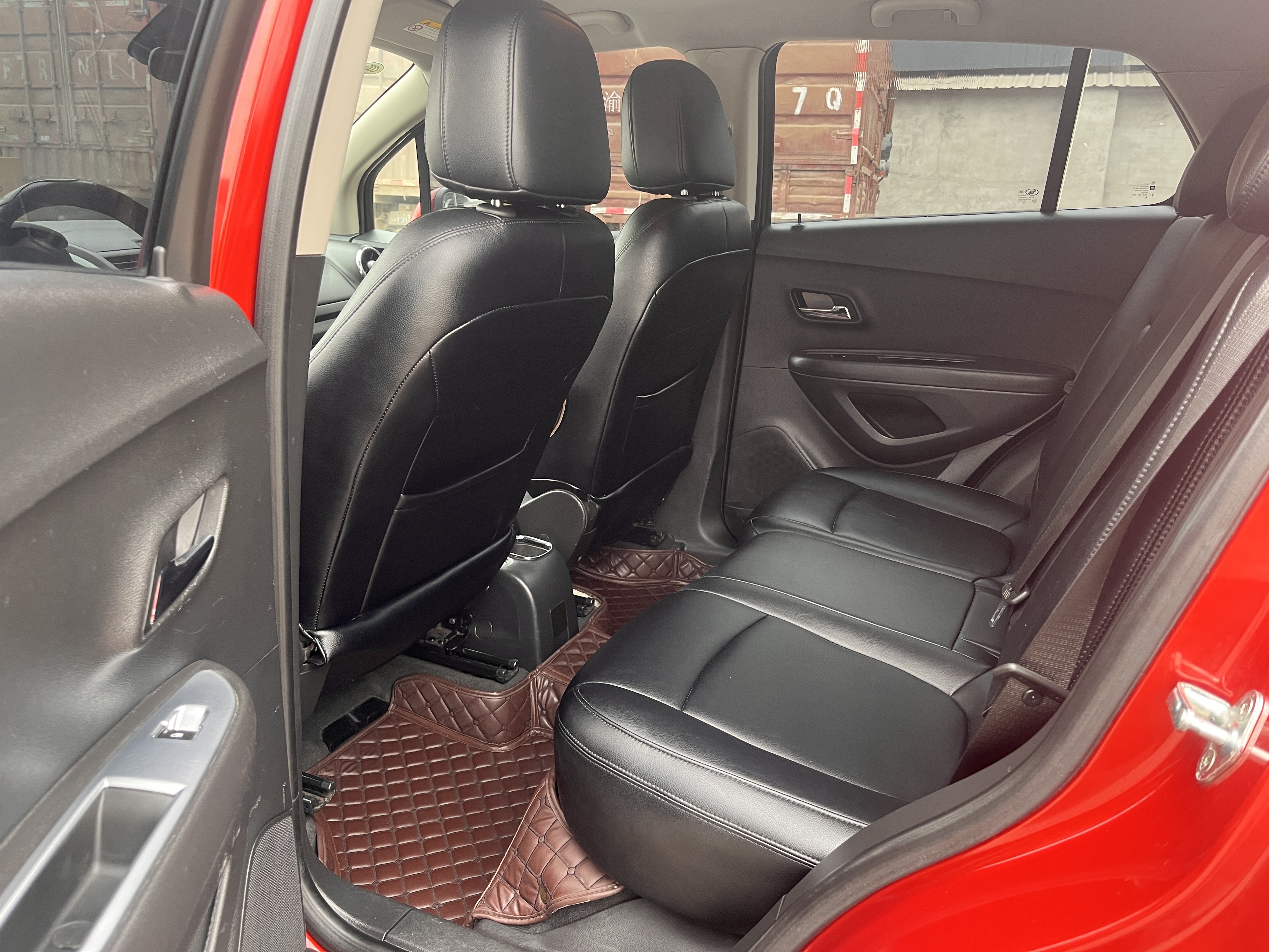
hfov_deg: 67.3
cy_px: 476
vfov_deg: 53.1
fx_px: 953
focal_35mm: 26
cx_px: 634
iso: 125
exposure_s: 1/79
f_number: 1.6
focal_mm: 5.1
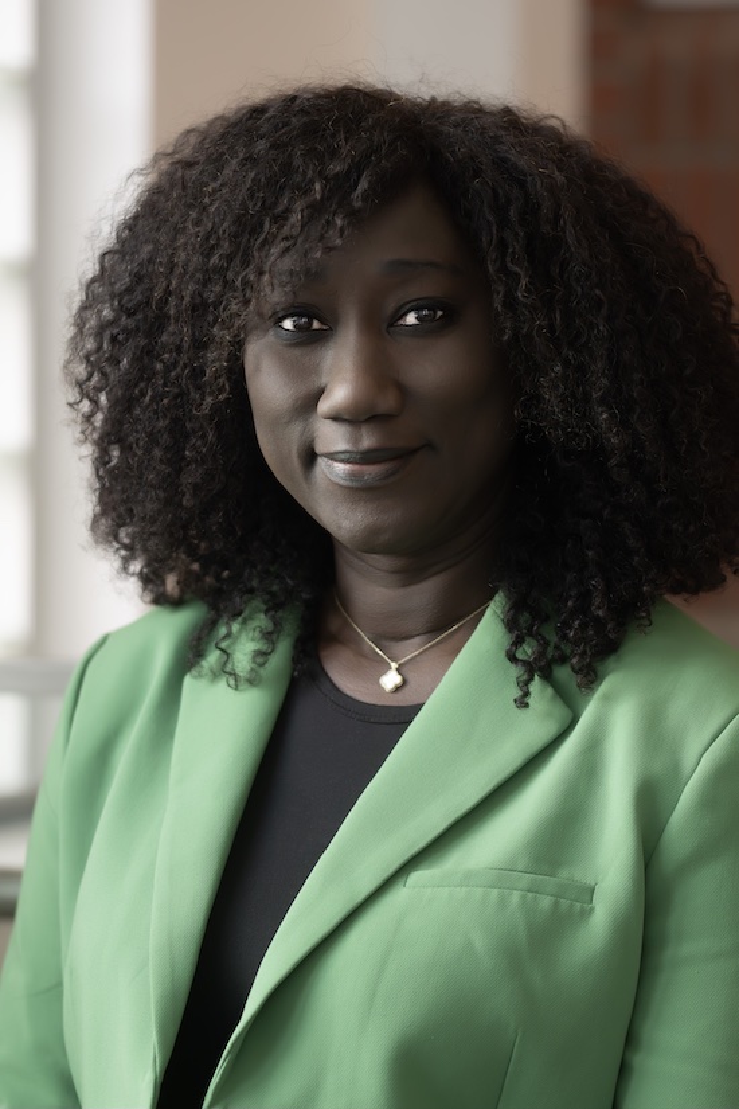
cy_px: 554
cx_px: 370
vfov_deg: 19.5
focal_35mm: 105
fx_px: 3233
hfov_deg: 13.0
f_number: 3.2
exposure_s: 1/640
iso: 1250
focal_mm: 105
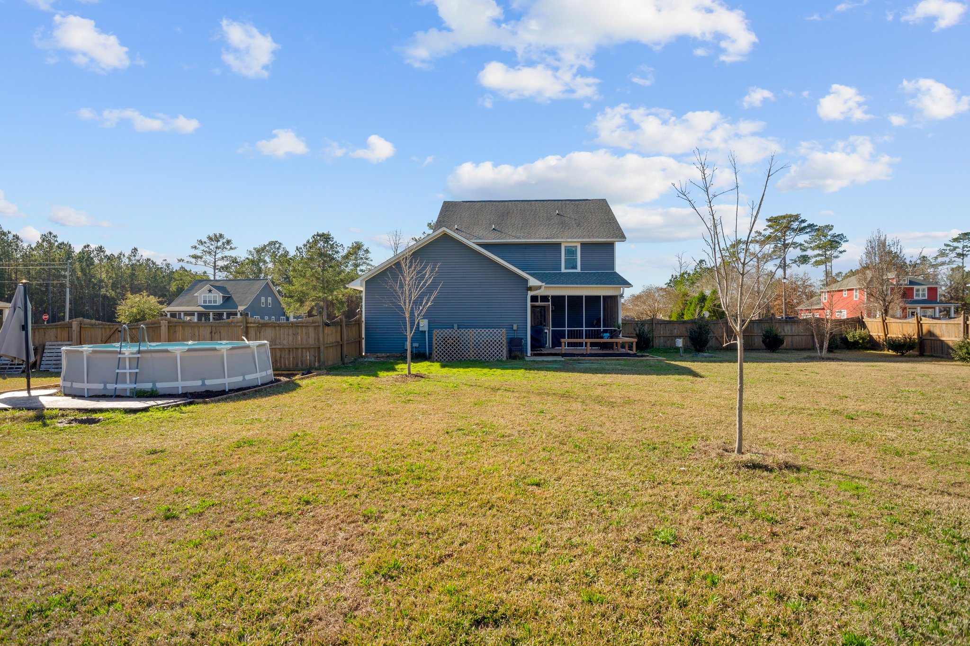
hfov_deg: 86.9
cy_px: 323
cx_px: 485
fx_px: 512
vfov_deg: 64.5
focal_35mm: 19
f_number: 8
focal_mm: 19
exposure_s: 1/160
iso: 100
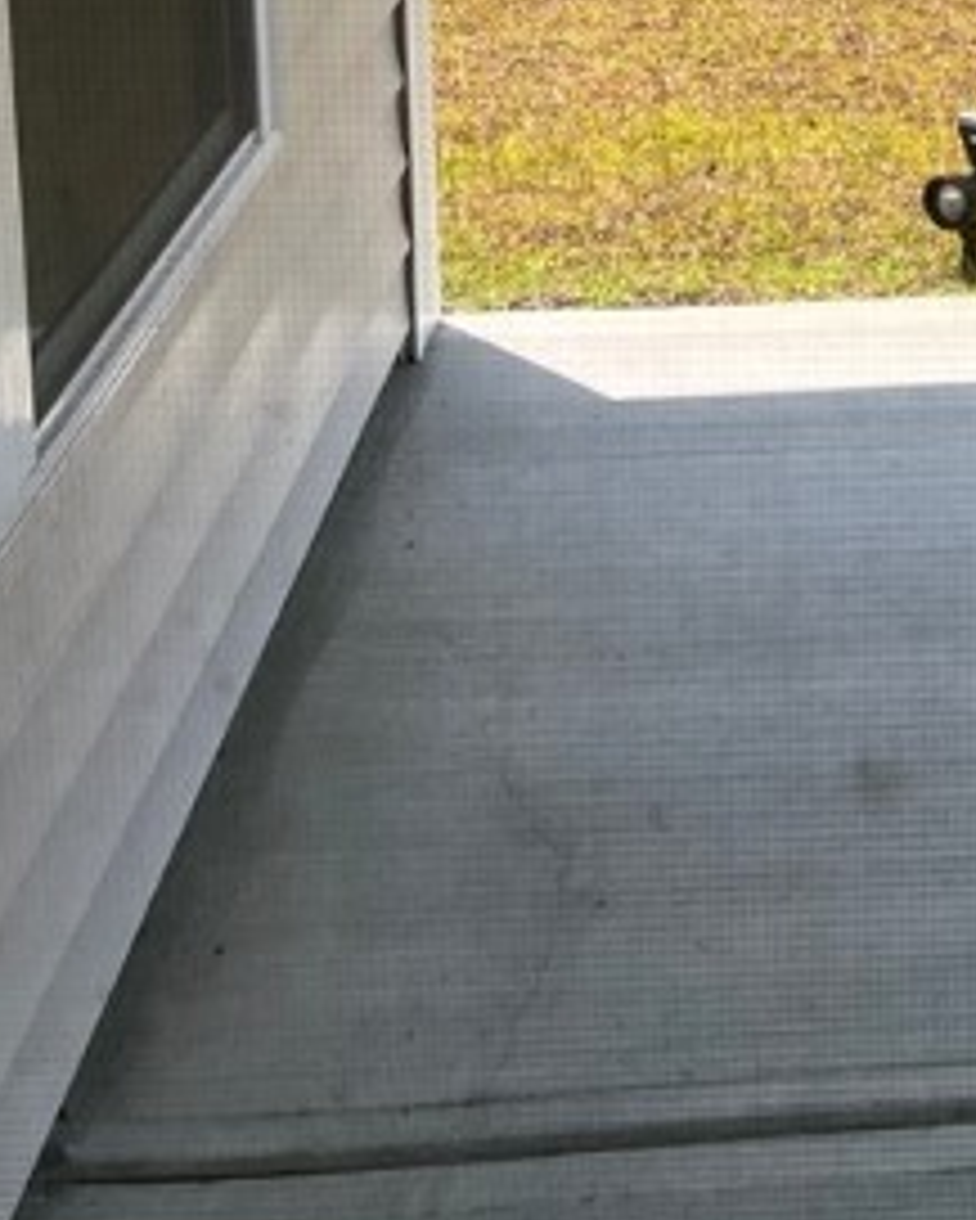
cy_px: -342
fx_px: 2598
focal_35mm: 72
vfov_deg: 23.5
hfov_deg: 19.8
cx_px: 1205
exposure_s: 1/1311
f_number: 1.5
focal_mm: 5.7
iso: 50
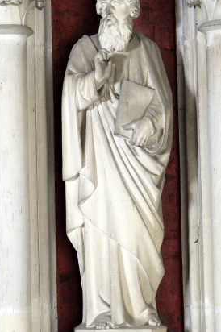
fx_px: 1374
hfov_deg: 9.2
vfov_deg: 13.8
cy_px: 161
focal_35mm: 149
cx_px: 106
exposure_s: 1/40
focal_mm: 80
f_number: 9
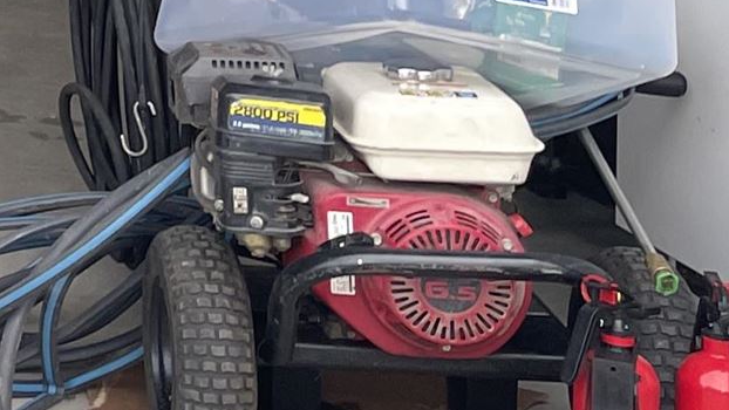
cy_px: -575
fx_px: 2706
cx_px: -995
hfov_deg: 12.3
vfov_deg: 8.0
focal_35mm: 140
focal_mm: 4.2
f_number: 1.6
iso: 32
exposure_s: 1/498
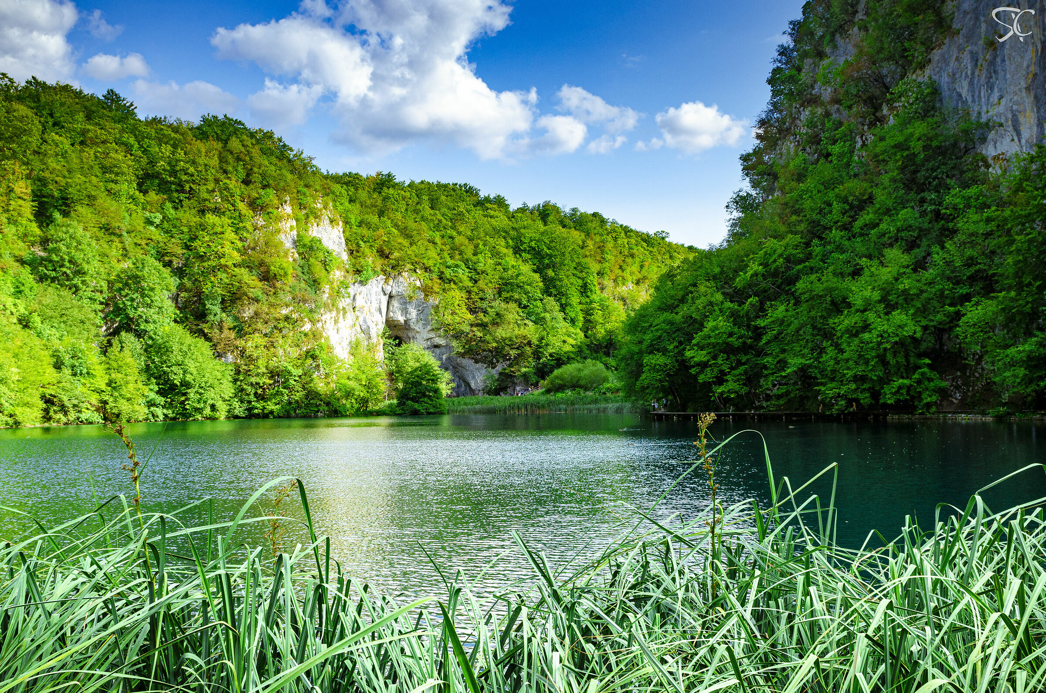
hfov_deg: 53.2
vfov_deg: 36.7
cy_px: 346
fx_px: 1044
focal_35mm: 36
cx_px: 523
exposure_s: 1/250
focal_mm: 24
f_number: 11
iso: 400
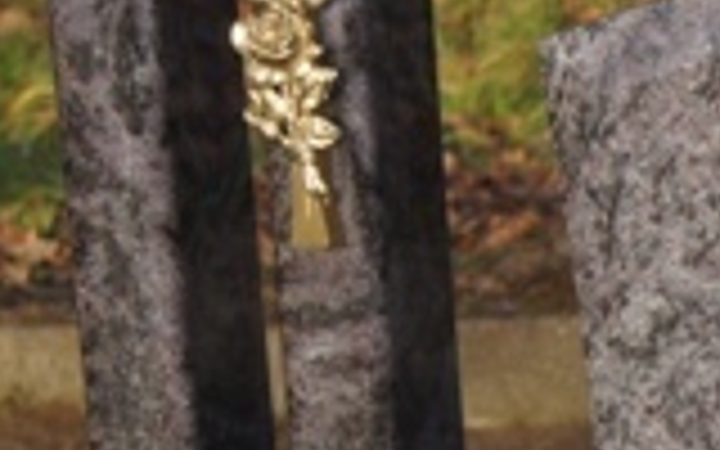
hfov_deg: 8.2
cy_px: 806
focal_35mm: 244
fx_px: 4788
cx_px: 1418
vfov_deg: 5.3
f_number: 8
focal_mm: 40
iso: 200
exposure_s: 1/160
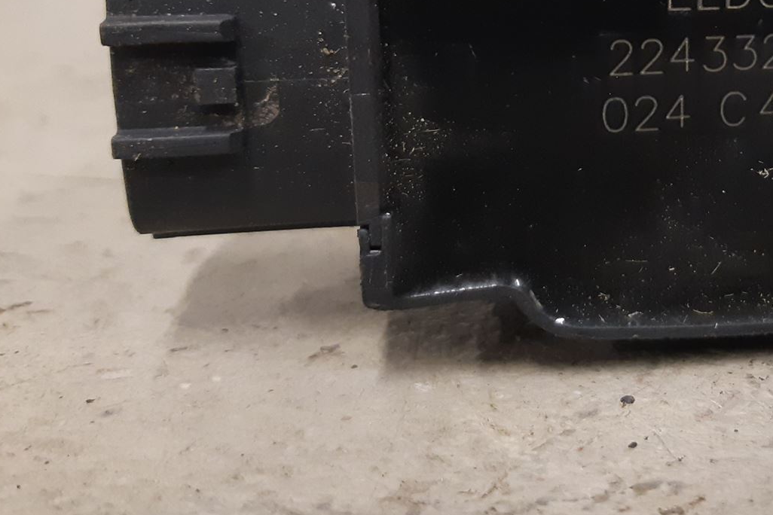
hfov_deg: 35.0
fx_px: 1159
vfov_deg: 24.8
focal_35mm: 54
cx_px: 680
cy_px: 135
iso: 250
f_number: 1.7
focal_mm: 3.93
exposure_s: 1/50
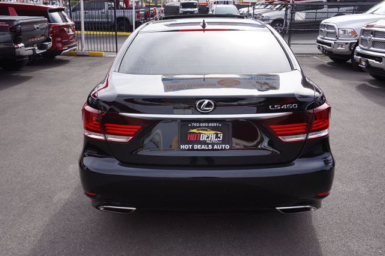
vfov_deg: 41.7
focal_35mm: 32
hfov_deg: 59.5
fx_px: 337
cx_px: 192
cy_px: 128
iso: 100
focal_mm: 21
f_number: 11
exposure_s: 1/80
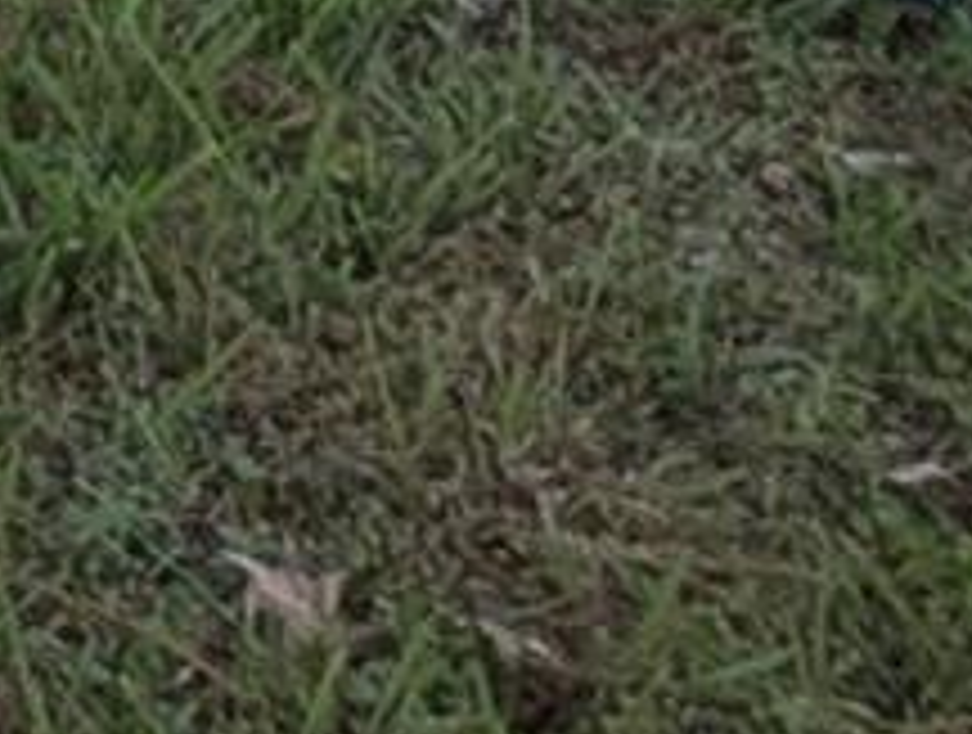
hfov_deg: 12.6
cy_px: -1500
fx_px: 2702
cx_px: -1674
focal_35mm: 96
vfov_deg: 10.5
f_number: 2.2
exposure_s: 1/444
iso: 47
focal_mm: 1.95
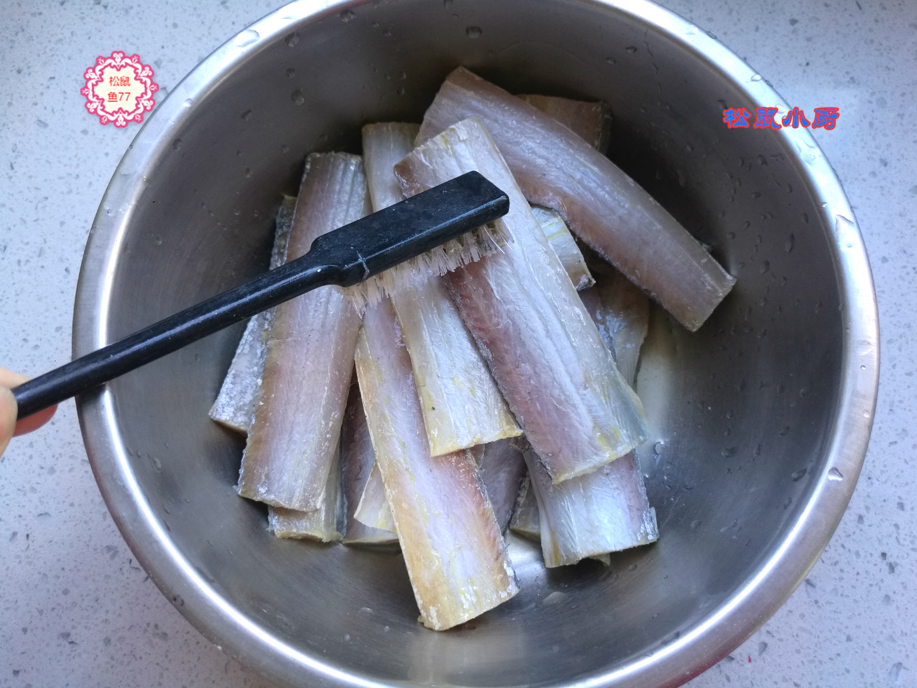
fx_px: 715
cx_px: 458
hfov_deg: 65.3
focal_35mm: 27
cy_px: 344
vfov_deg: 51.4
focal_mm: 4.04
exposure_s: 1/33.3
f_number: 2
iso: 100
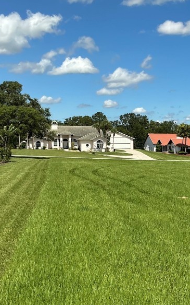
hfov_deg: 23.8
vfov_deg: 38.8
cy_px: 175
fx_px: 431
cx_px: 192
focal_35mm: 52
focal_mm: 3
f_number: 1.8
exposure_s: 1/2667
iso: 25
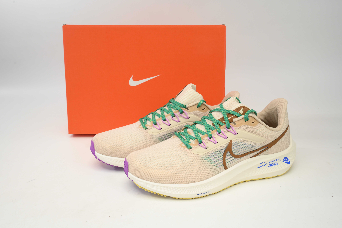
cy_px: 114
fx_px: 294
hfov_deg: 60.3
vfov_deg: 42.3
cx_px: 171
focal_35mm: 31
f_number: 11
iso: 500
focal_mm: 31
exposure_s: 1/100
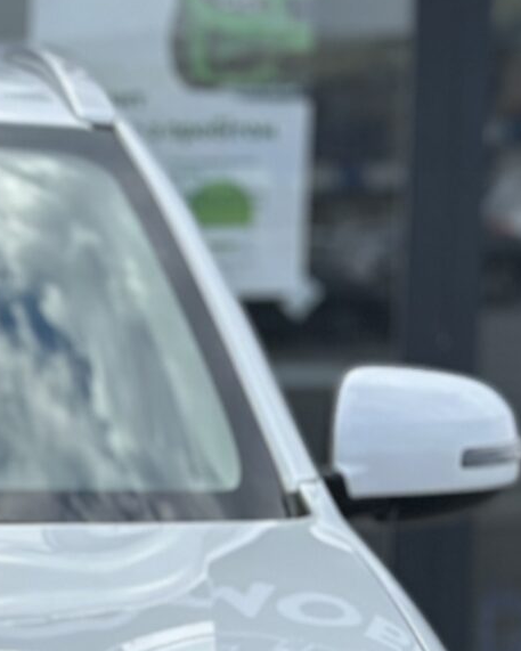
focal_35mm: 210
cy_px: 934
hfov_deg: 7.1
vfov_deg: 9.0
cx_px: -453
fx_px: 4047
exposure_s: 1/3597
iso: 100
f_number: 1.78
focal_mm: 6.86
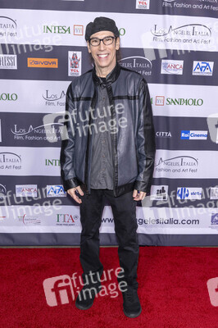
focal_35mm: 32
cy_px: 164
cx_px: 109
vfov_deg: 58.8
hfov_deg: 41.0
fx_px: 291
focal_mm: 32
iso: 800
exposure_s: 1/200
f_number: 5.6
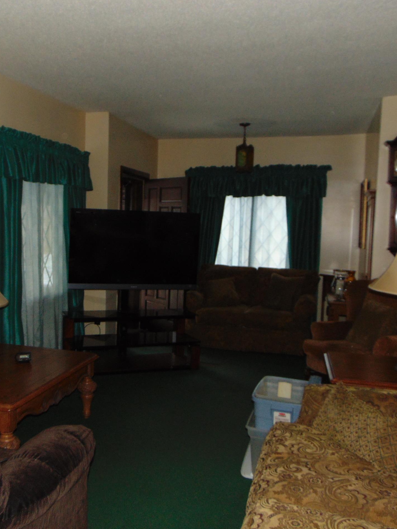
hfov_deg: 41.3
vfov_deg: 54.0
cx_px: 134
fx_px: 520
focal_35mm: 34
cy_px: 269
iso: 200
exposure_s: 1/30
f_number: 3
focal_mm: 4.5
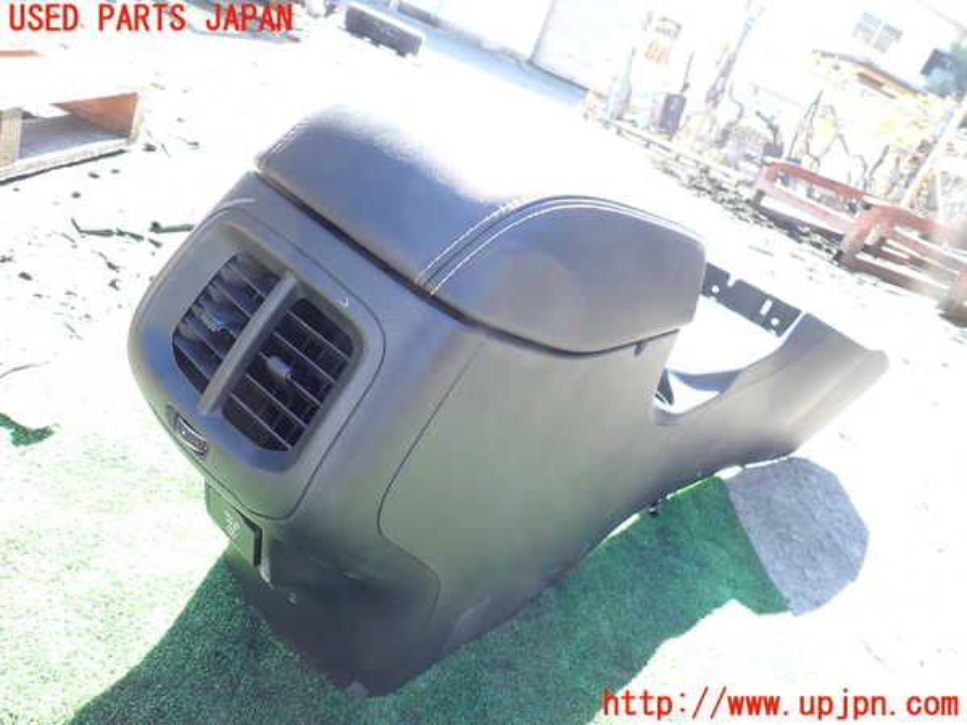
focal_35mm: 25
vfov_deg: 54.9
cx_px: 484
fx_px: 698
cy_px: 362
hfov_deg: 69.4
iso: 100
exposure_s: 1/100
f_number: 2.8
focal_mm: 4.5
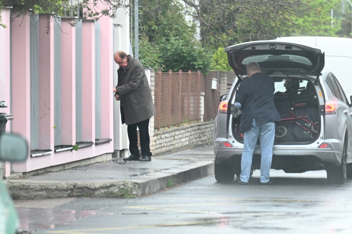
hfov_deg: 6.9
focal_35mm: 300
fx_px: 2933
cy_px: 117
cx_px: 176
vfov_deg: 4.6
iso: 4000
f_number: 6.3
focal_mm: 200
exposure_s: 1/250
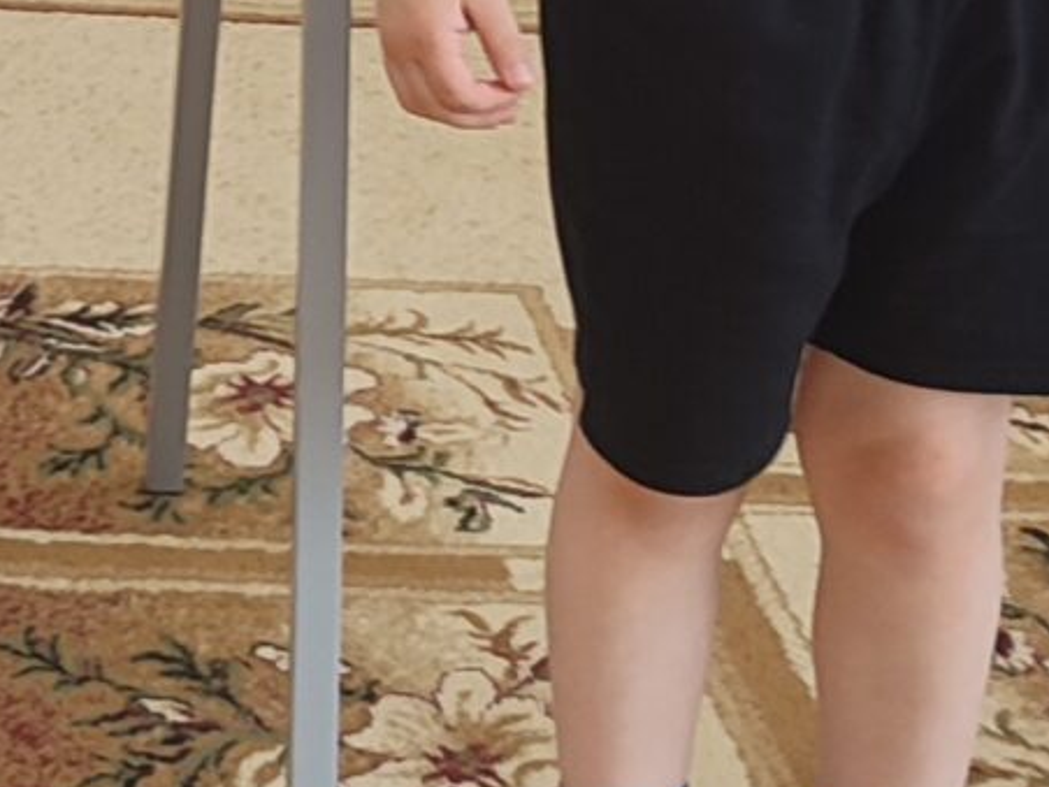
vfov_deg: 9.9
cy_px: -896
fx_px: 4121
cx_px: -244
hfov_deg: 14.0
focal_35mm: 136
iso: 222
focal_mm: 5.89
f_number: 1.89
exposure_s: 1/33
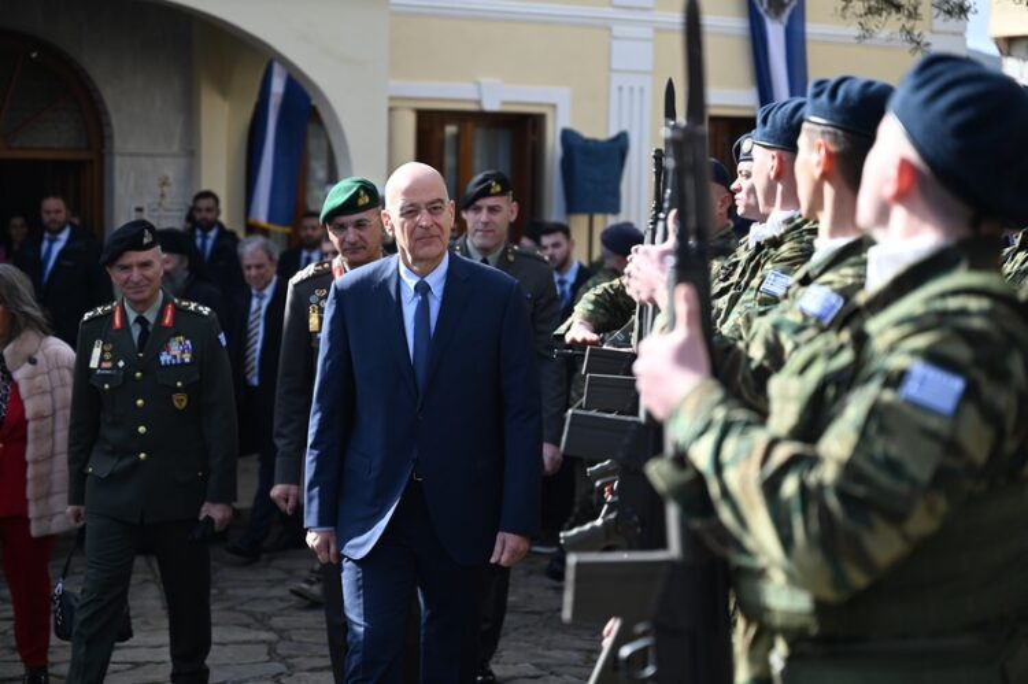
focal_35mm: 70
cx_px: 514
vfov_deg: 19.4
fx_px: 1998
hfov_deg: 28.9
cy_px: 342
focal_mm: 70
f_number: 2.8
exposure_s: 1/1250
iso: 200
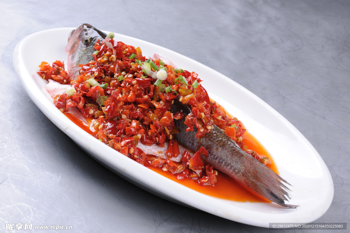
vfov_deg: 27.0
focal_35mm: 50
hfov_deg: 39.6
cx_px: 175
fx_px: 486
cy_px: 116
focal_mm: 50
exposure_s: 1/125
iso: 100
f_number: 13
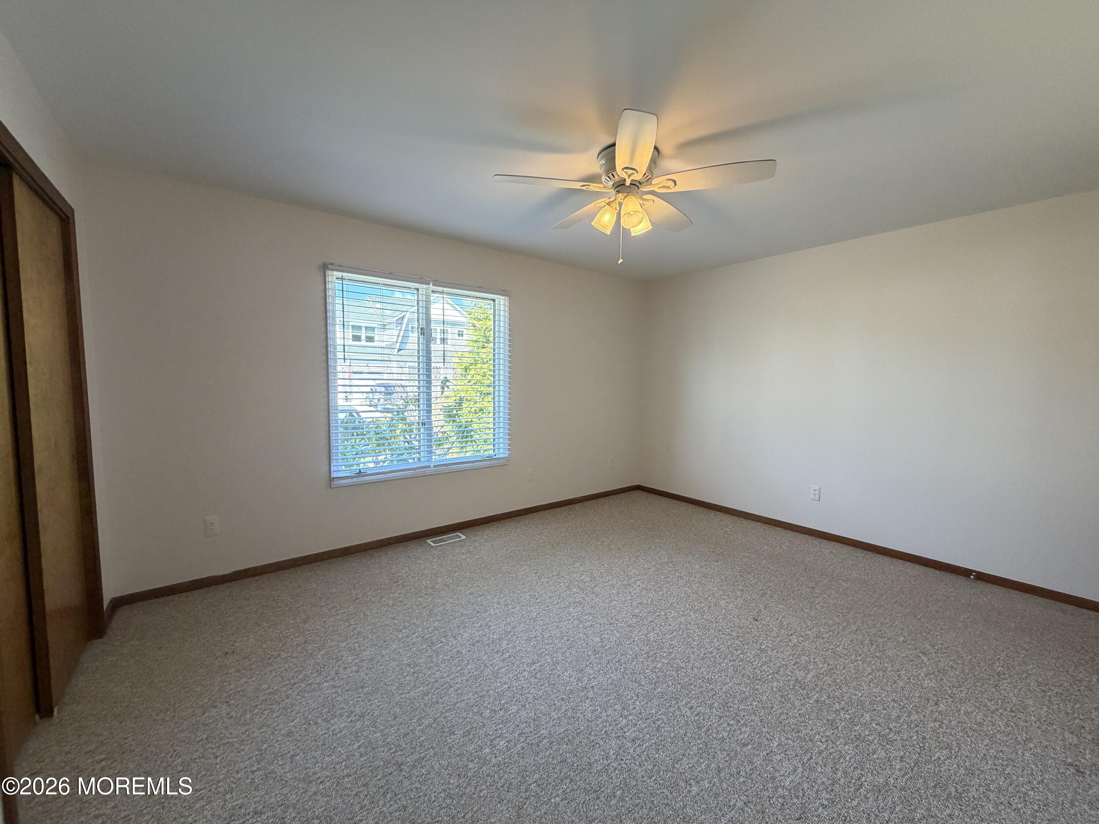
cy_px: 412
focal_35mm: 14
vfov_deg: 85.7
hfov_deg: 102.1
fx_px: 444
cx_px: 550
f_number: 2.2
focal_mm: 2.22
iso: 250
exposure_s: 1/120
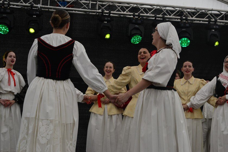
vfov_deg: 20.9
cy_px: 76
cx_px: 114
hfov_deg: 31.0
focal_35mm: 65
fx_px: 412
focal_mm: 65
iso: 4000
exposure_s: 1/800
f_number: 14
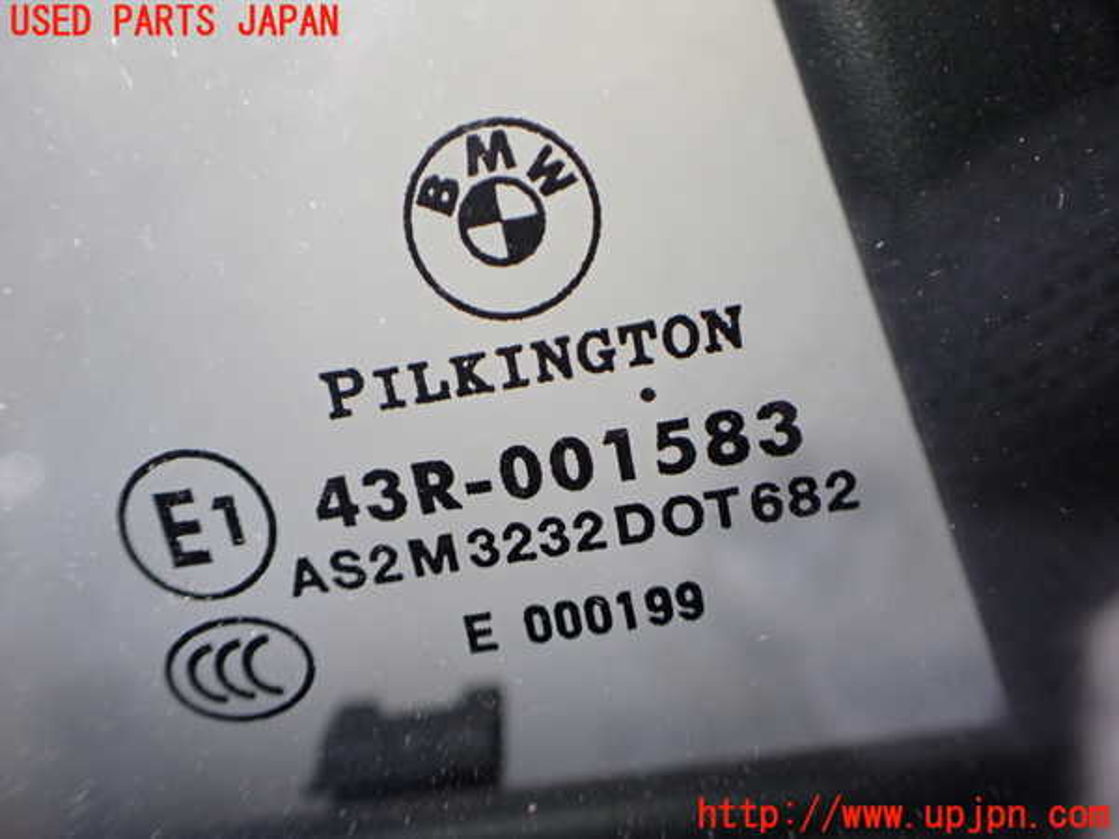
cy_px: 420
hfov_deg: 60.0
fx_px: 970
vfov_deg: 46.8
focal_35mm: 30
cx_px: 560
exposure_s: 1/125
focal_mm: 5.4
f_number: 2.3
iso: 200
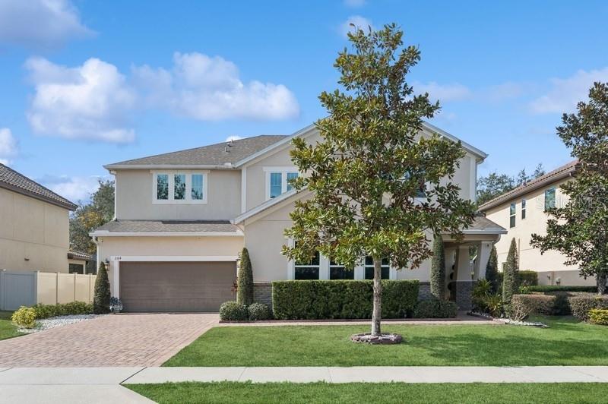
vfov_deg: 43.5
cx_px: 304
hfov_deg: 62.0
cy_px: 202
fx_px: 506
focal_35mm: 30
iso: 100
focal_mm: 20
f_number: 11
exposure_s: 1/200
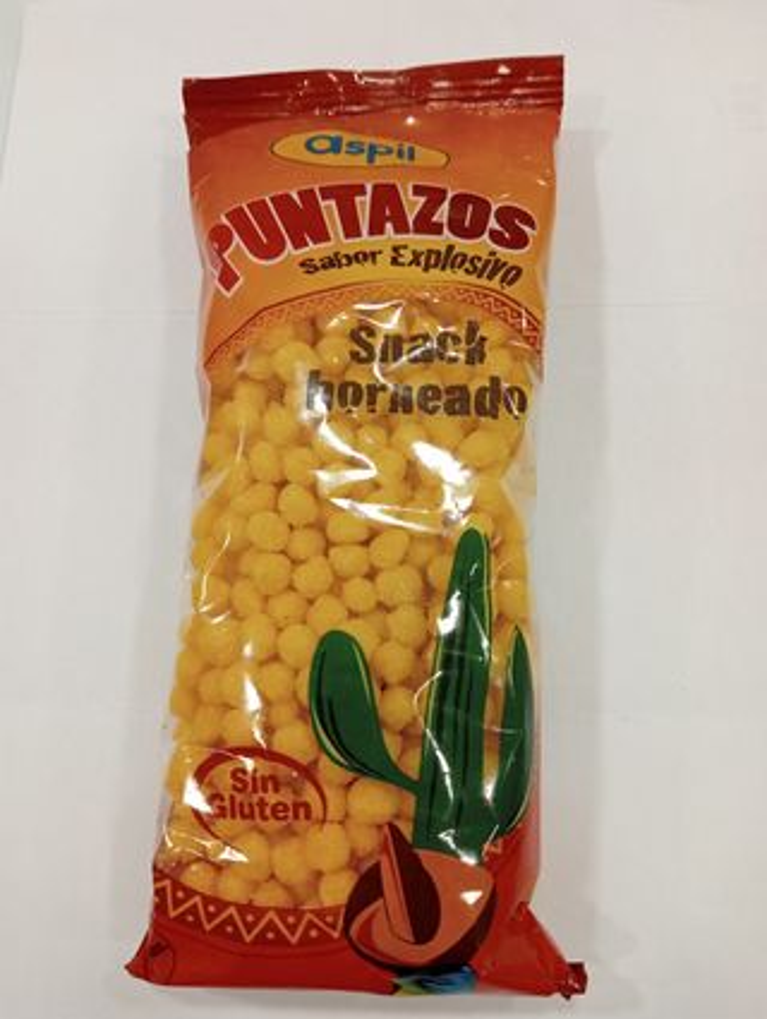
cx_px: 384
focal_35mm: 28
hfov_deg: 49.9
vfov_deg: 63.4
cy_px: 510
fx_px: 825
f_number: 1.8
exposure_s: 1/33.3
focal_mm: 4.04
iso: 331
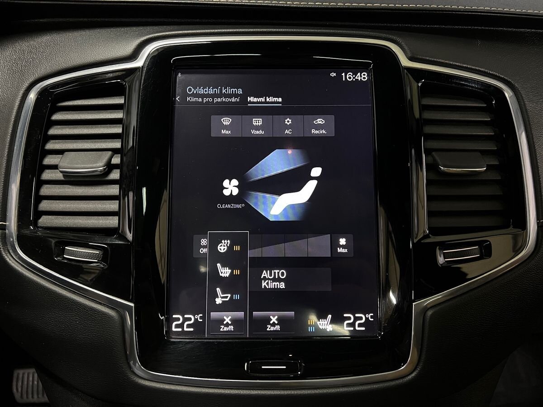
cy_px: 204
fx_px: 408
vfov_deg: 53.1
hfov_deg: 67.3
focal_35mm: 26
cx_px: 272
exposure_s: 1/30
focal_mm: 5.7
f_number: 1.5
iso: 1000
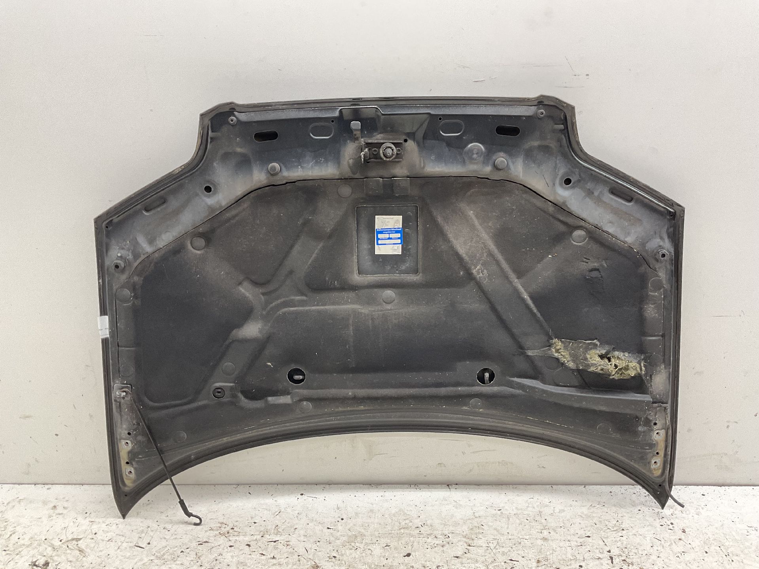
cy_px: 284
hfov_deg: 61.7
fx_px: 636
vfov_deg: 48.2
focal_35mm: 29
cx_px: 380
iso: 64
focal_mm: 3
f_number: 1.8
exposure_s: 1/50
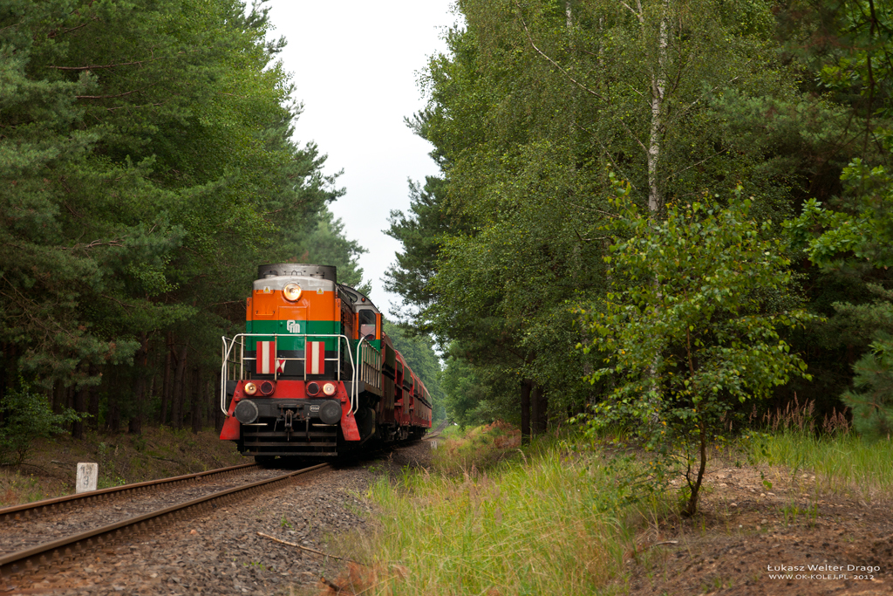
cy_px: 298
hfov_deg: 18.2
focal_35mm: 112
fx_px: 2791
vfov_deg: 12.2
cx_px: 446
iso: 200
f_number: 6.3
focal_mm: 75
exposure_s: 1/250
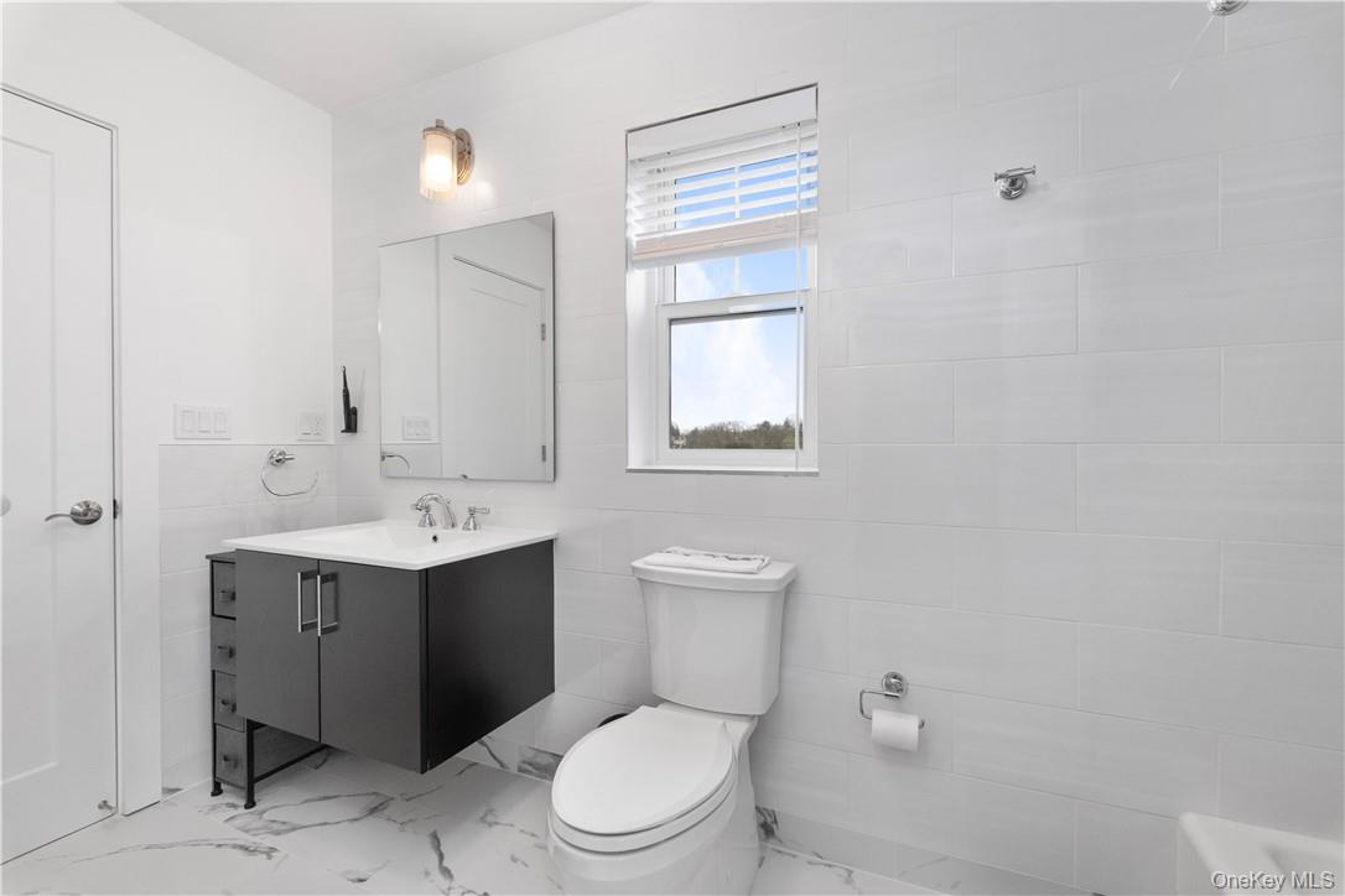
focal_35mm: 15
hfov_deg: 100.4
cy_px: 448
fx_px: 560
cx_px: 672
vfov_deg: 77.3
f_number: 8
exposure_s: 1/30
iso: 800
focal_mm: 10
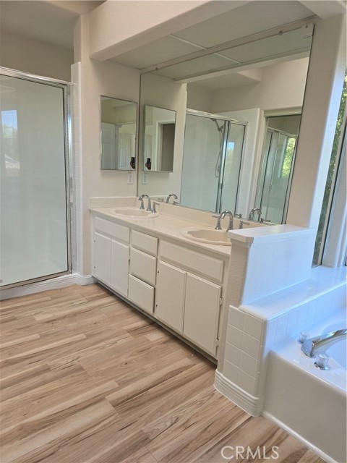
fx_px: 307
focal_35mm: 23
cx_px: 174
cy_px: 232
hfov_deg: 58.9
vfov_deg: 73.9
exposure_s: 1/180
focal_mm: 6.3
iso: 50
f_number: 1.7
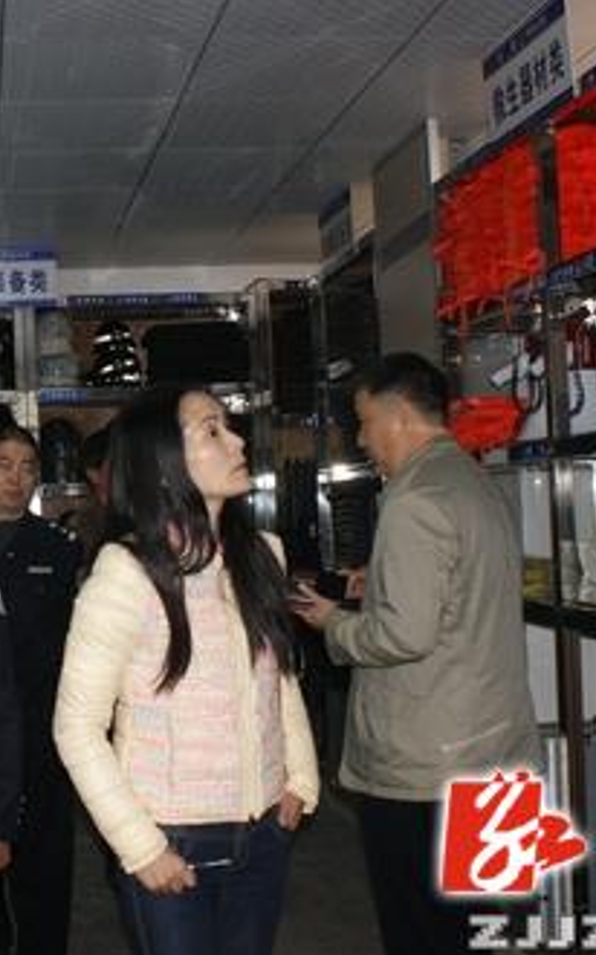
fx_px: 1327
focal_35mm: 51
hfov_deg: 24.9
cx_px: 116
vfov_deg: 39.6
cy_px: 479
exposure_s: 1/60
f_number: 5.6
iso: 400
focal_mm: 22
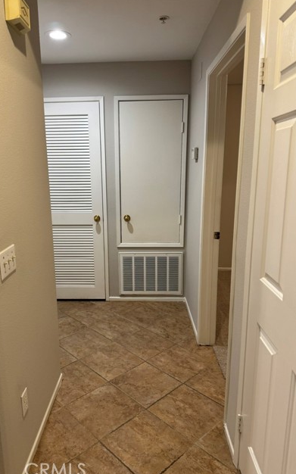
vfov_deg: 70.4
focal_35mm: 26
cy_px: 239
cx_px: 126
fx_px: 336
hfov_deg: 47.4
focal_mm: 6.76
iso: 125
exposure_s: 1/60
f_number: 1.78
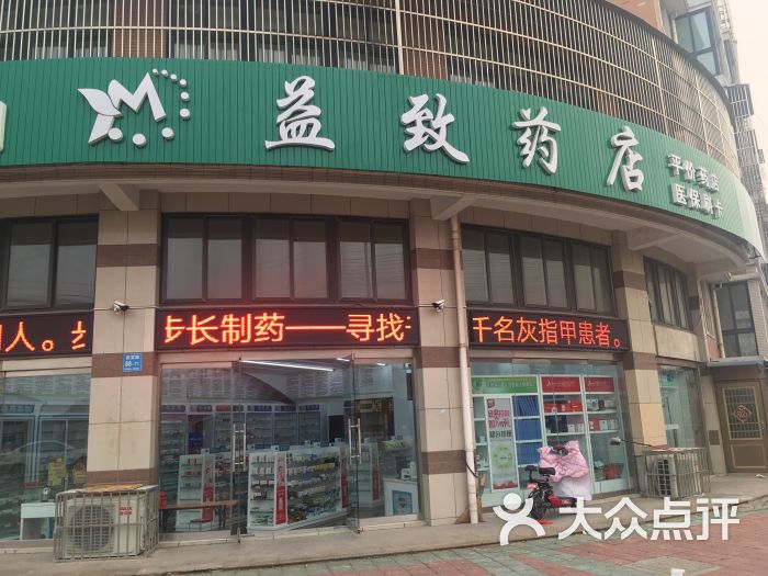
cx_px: 384
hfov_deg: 61.7
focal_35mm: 29
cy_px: 288
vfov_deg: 48.2
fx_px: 643
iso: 25
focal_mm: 4.15
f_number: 2.2
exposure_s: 1/50
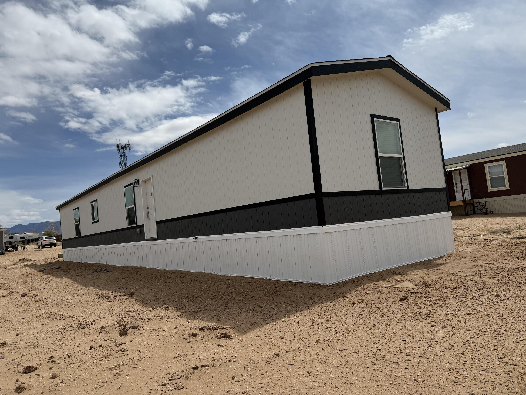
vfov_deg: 56.8
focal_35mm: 24
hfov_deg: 71.6
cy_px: 198
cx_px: 263
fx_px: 365
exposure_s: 1/11905
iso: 80
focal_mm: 6.76
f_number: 1.78
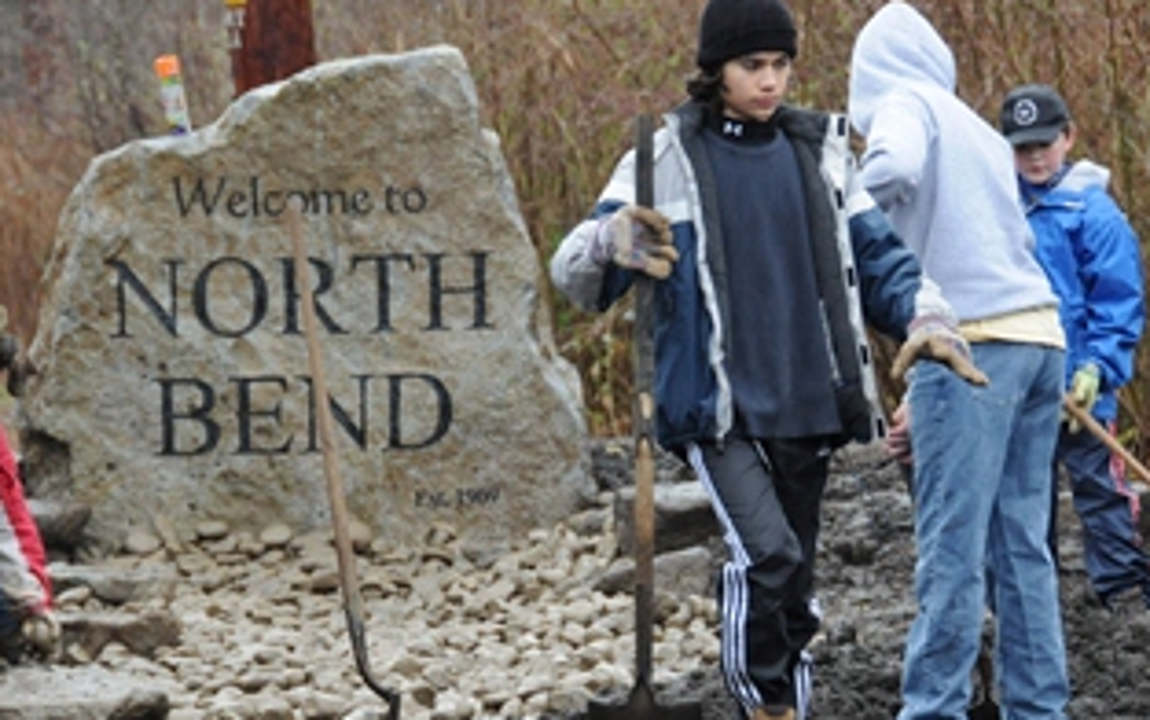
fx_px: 6514
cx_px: 588
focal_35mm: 208
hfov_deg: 10.1
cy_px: 375
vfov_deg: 6.3
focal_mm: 95
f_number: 5.6
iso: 800
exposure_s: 1/125
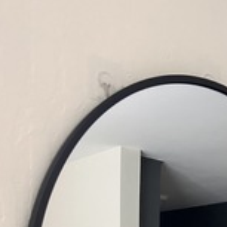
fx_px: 505
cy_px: 300
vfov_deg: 22.5
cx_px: 175
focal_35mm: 68
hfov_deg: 25.0
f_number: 1.5
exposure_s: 1/60
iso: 500
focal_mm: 5.7
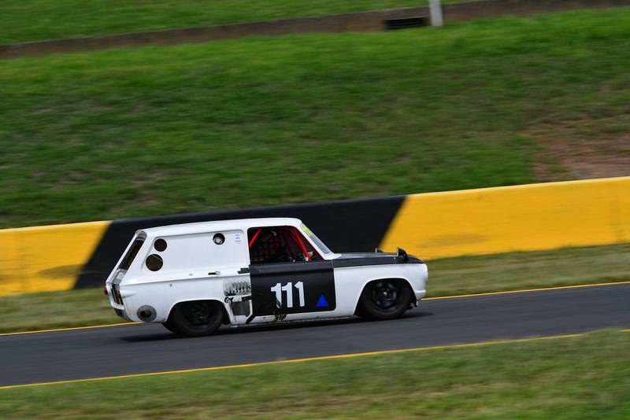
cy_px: 210
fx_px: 6039
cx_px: 315
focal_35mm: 345
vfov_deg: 4.0
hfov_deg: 6.0
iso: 200
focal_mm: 230
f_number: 13
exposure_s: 1/320
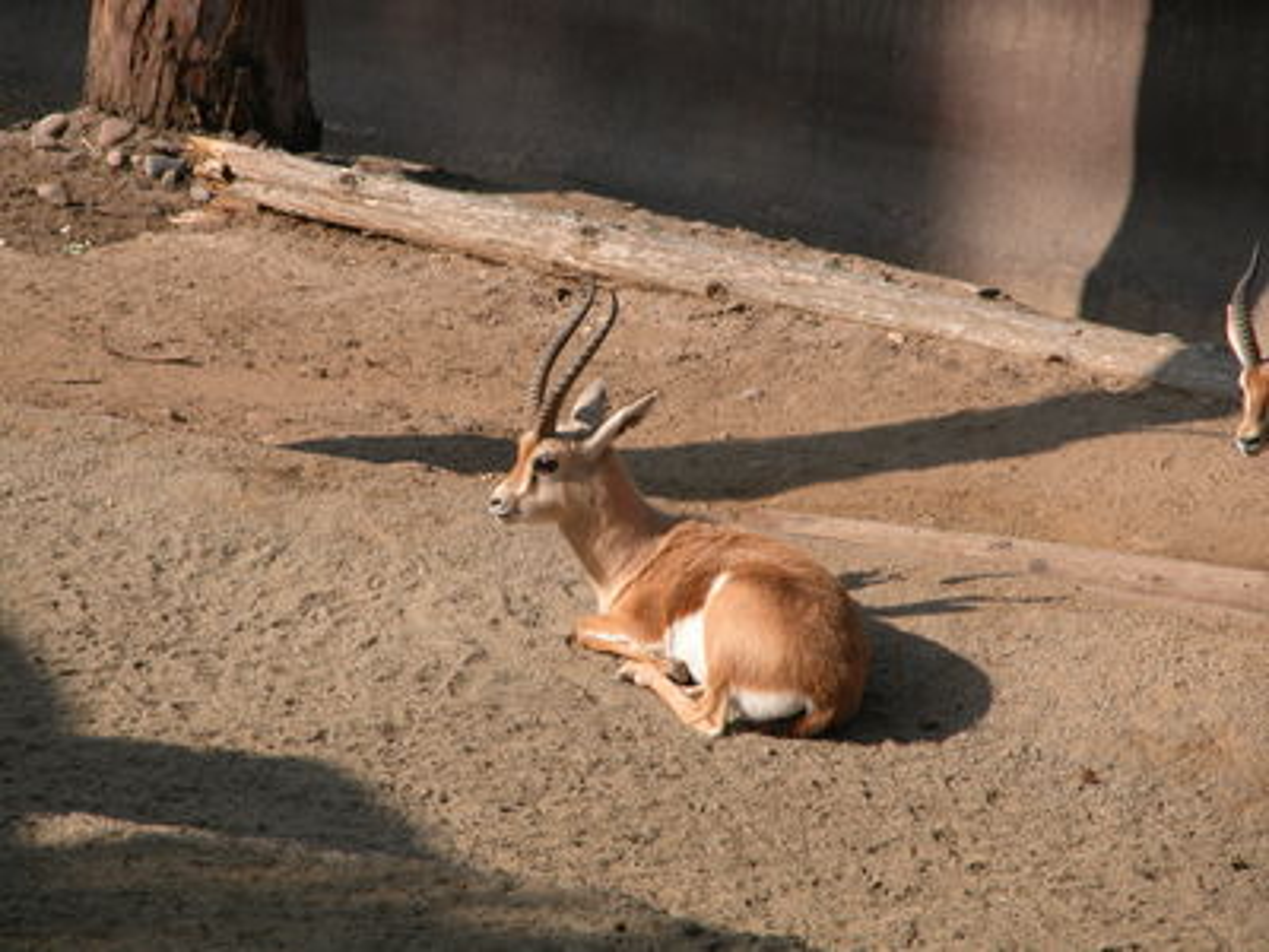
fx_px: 10118
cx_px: 634
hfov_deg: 7.2
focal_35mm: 276
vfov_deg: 5.4
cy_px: 476
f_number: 5.3
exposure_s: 1/399
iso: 100
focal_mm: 71.2
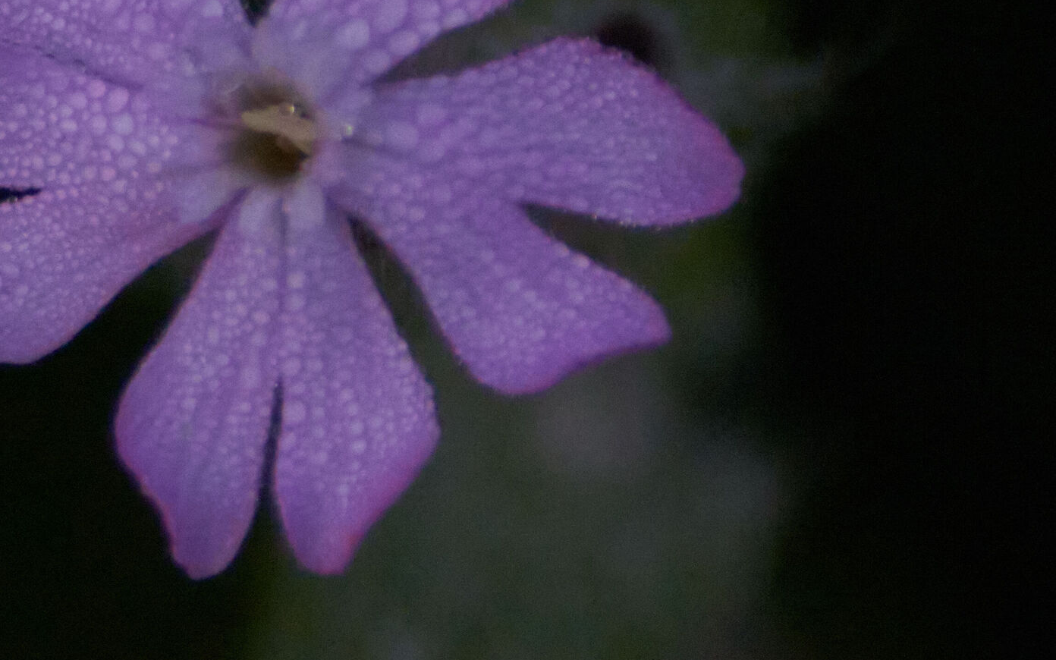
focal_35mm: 1581
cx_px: 158
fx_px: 45500
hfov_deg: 1.3
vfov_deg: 0.8
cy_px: 95
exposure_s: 1/2000
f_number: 11
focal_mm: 600
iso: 6400
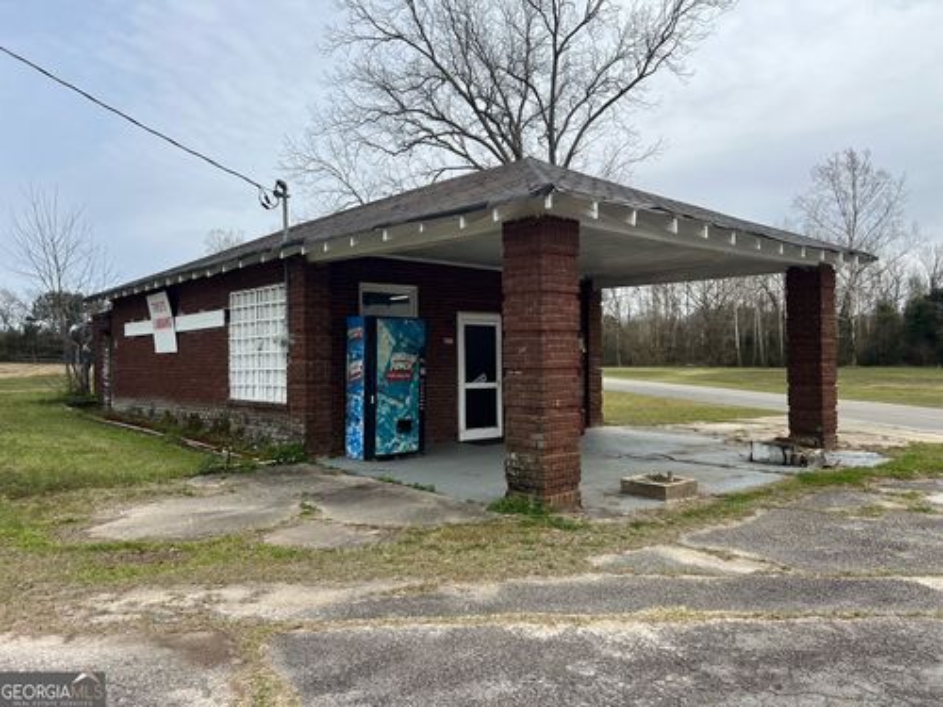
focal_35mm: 26
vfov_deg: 53.1
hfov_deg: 67.3
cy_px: 354
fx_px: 708
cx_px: 472
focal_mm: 5.7
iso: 50
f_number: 1.5
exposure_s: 1/3257
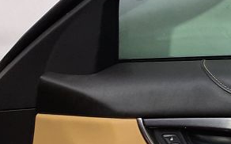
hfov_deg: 16.5
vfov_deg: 11.2
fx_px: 686
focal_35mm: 109
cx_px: 396
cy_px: -117
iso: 125
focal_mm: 4.6
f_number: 2
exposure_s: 1/50
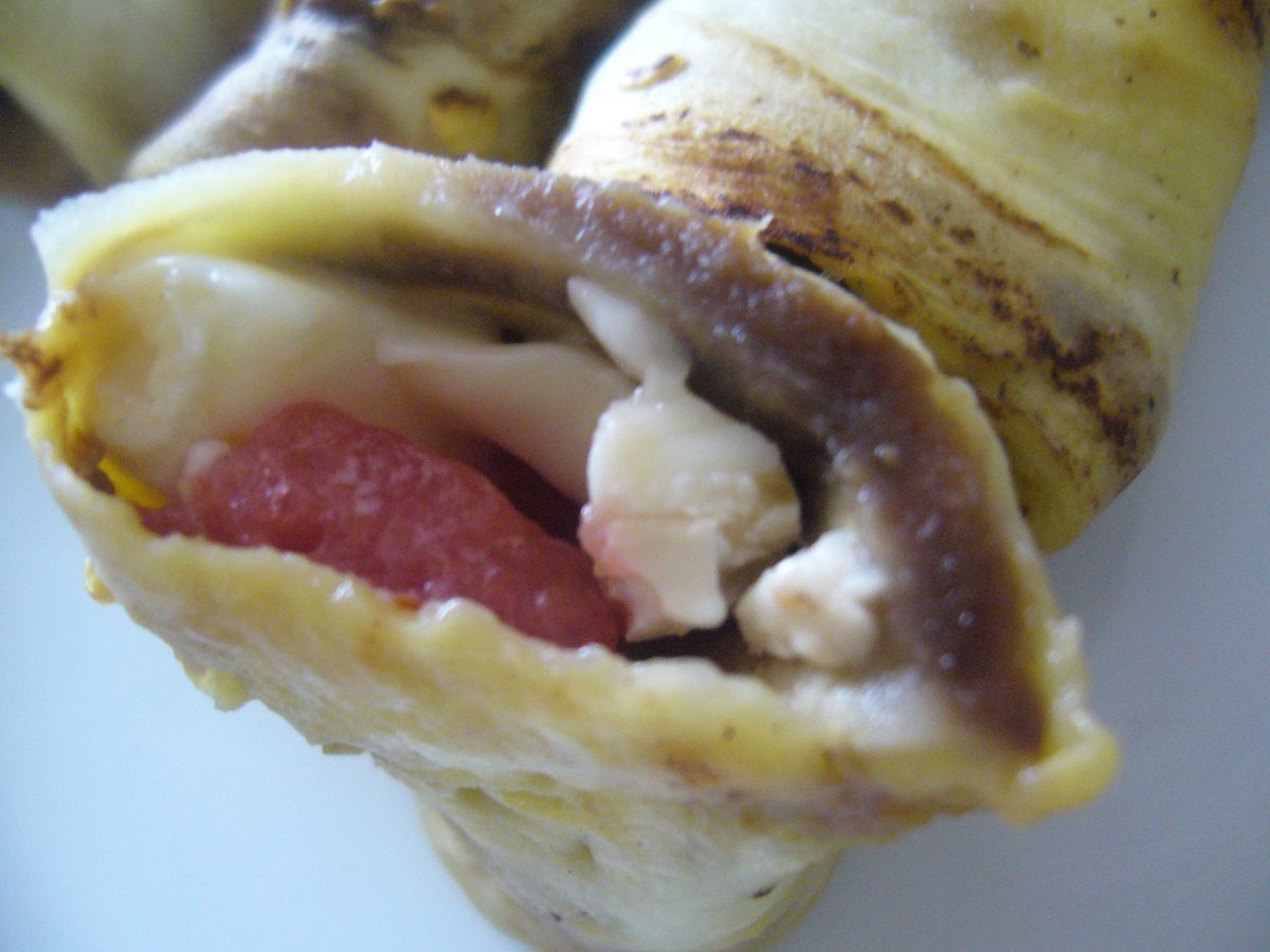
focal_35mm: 35
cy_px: 476
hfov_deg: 52.6
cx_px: 635
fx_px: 1284
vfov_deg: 40.7
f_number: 2.8
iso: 200
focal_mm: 5.8
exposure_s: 1/13
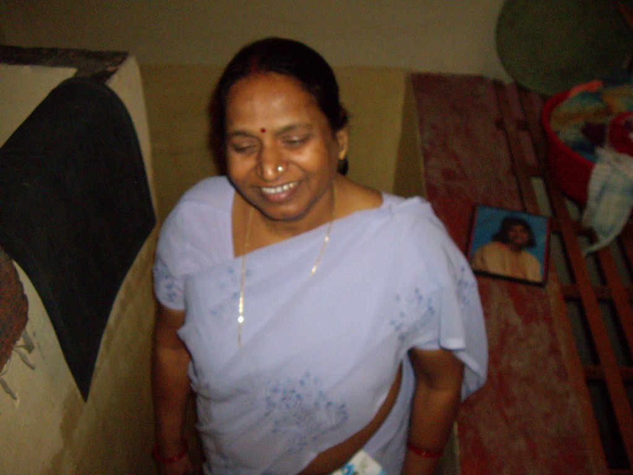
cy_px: 238
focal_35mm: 38
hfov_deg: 49.0
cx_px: 316
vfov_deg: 37.7
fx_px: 695
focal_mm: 6.2
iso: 400
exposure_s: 1/40
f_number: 2.7
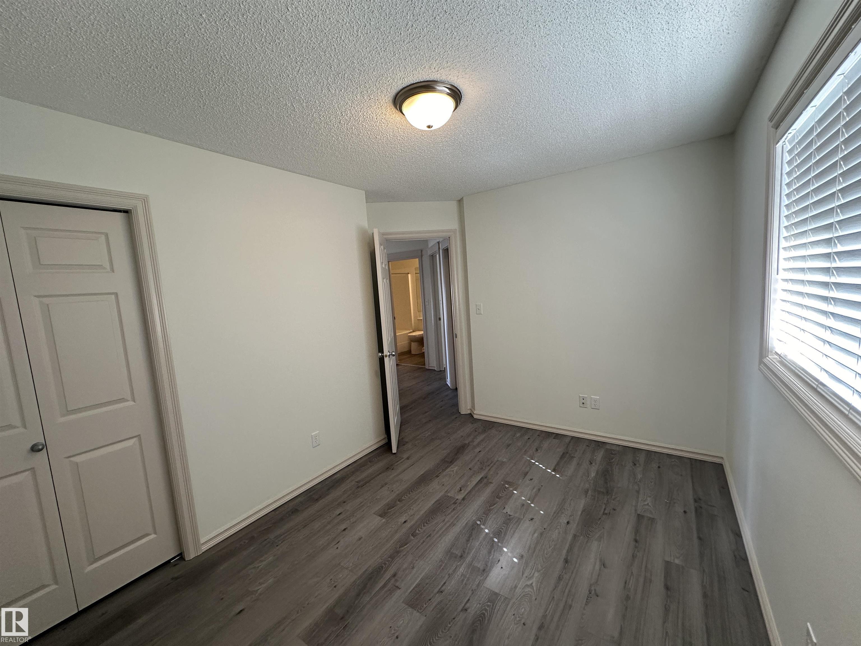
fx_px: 348
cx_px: 430
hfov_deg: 102.1
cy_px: 323
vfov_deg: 85.7
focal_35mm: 14
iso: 160
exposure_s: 1/120
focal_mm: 2.22
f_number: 2.2
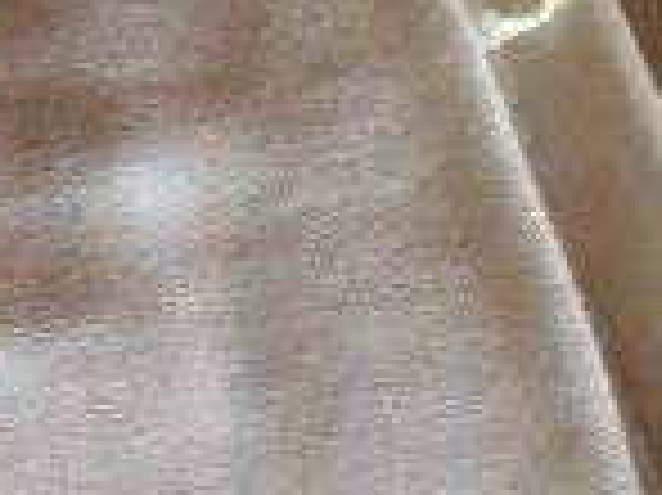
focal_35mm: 184
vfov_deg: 8.1
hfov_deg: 9.1
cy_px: 286
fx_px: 3516
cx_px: -1202
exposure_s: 1/30
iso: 125
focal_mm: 4.12
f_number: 2.2
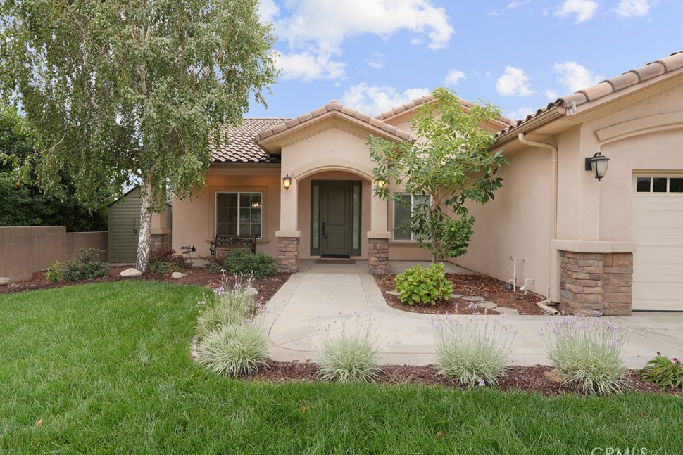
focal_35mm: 20
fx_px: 371
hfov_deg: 85.3
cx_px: 335
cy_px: 224
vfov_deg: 63.2
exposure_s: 1/30
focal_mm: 18.5
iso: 100
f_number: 5.6
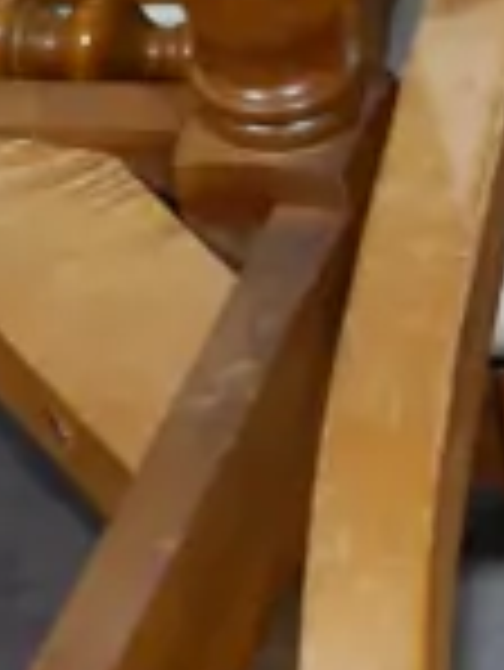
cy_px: 679
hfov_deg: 5.9
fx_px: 4536
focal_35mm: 234
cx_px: 1559
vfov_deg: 8.4
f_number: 4
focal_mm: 17
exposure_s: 1/60
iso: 320
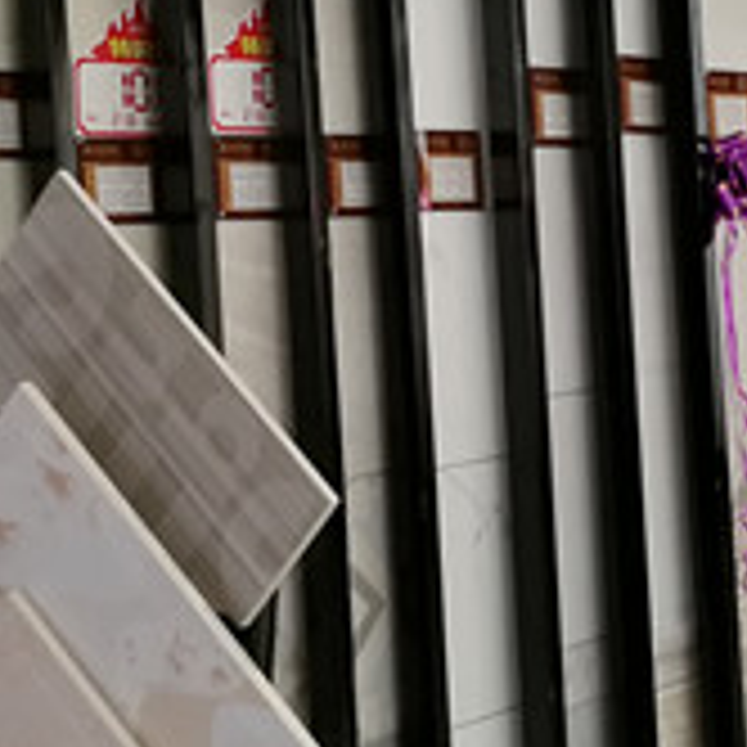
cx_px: 590
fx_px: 2100
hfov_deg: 20.0
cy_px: 266
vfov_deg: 20.1
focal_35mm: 86
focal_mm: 3.84
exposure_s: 1/50
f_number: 2.2
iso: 125
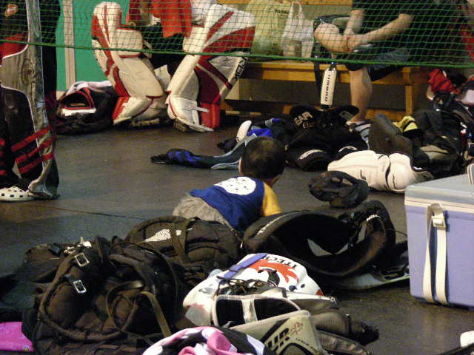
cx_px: 237
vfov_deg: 13.1
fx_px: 1547
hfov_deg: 17.4
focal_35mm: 113
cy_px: 178
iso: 688
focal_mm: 18.9
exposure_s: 1/15
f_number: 3.5
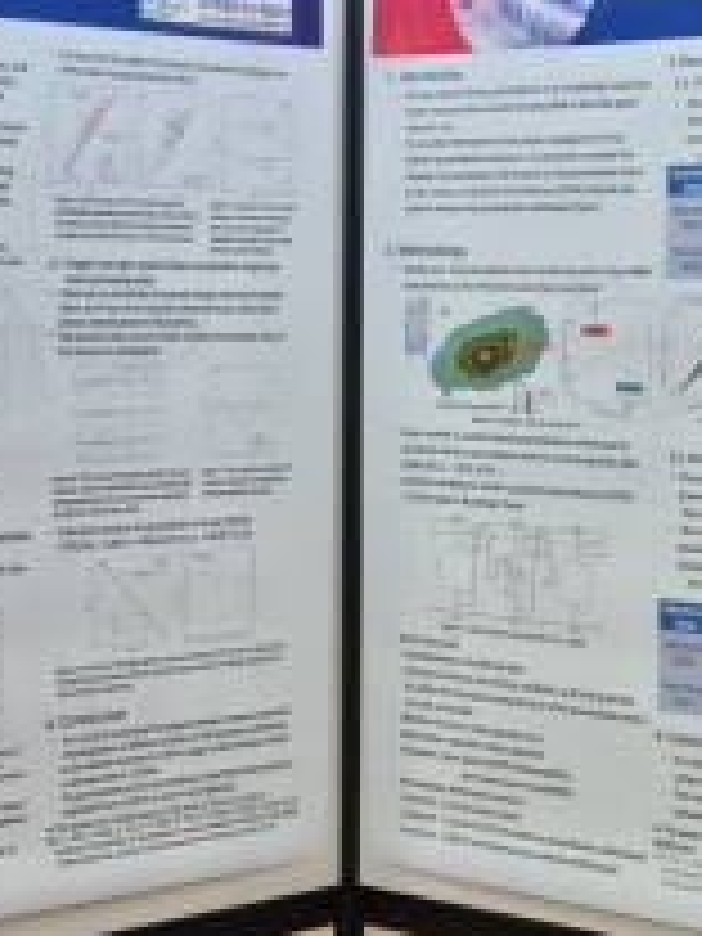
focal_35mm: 104
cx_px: 382
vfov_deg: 18.9
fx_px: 2812
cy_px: 468
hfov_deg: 14.2
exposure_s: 1/60
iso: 125
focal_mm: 5.9
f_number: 2
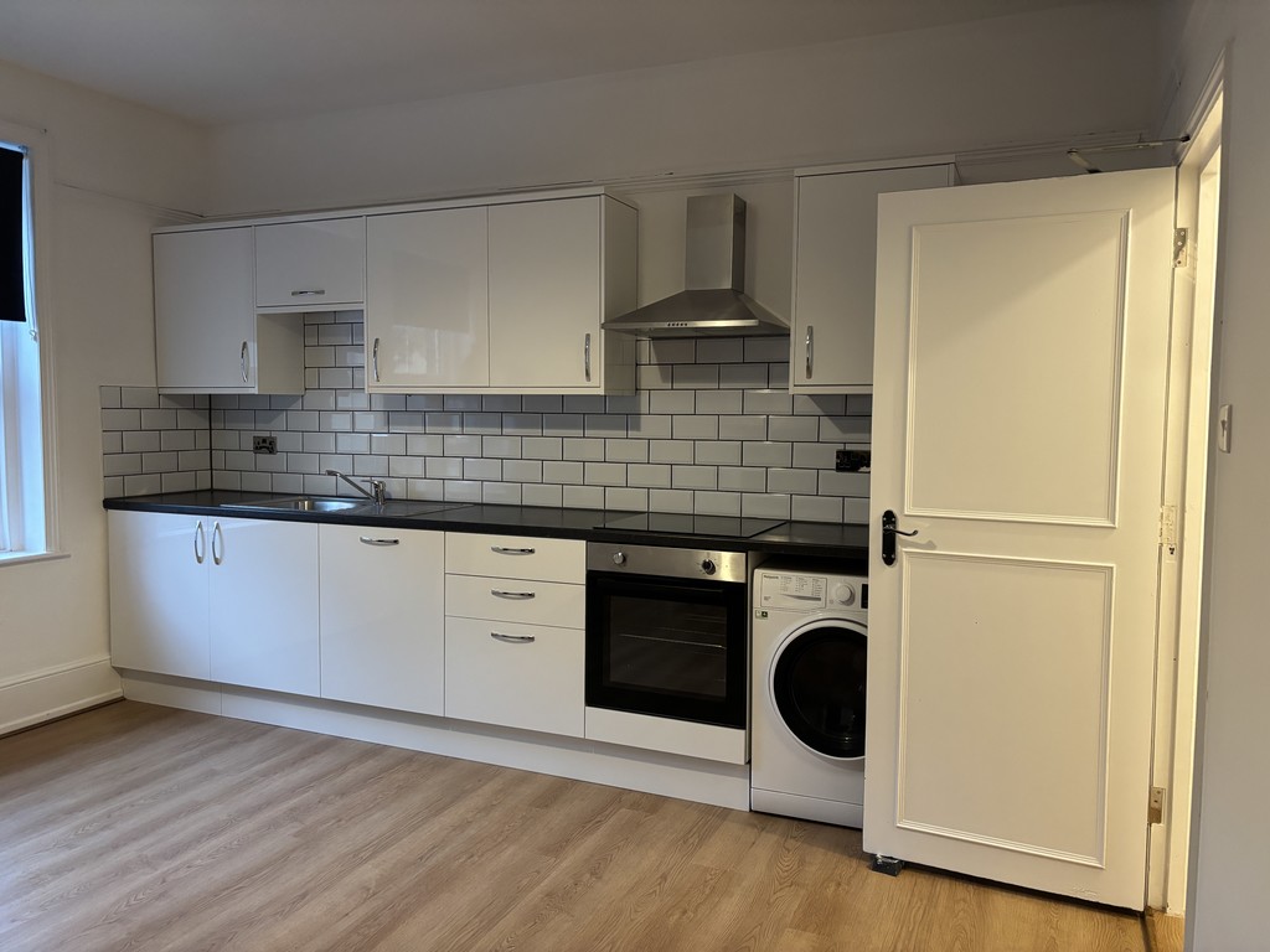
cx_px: 635
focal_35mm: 26
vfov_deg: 53.1
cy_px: 476
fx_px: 954
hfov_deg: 67.3
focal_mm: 5.96
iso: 320
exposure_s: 1/50
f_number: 1.6
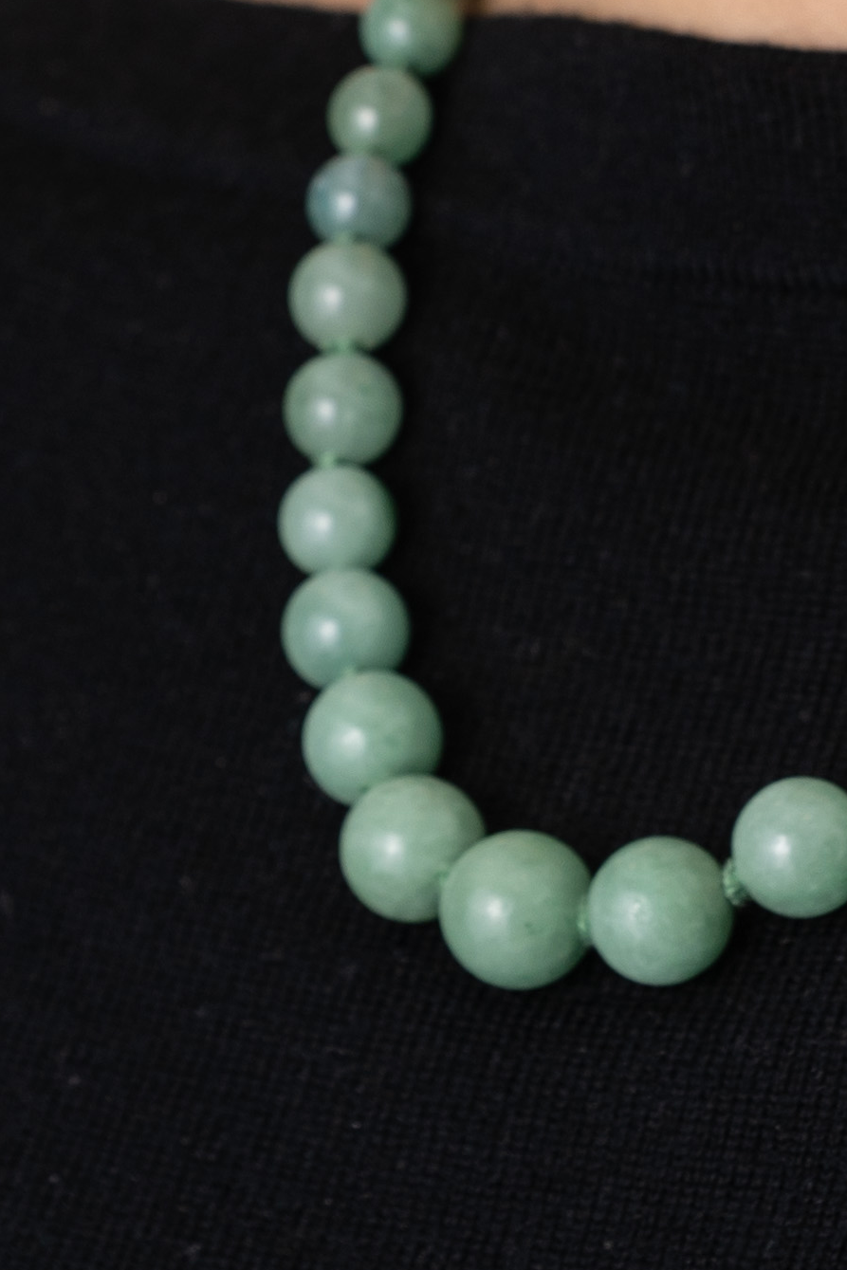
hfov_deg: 1.9
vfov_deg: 2.8
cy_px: -415
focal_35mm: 726
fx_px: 25613
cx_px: 1054
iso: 100
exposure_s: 1/100
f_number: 5.6
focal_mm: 162
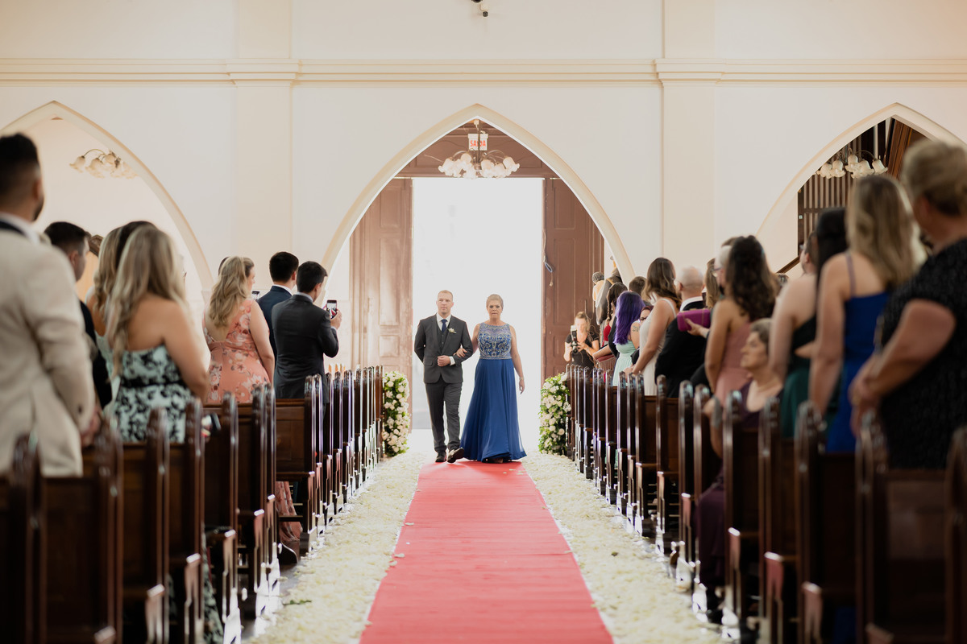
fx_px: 2283
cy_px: 322
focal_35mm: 85
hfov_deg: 23.9
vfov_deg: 16.1
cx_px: 484
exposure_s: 1/200
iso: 800
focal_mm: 85
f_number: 2
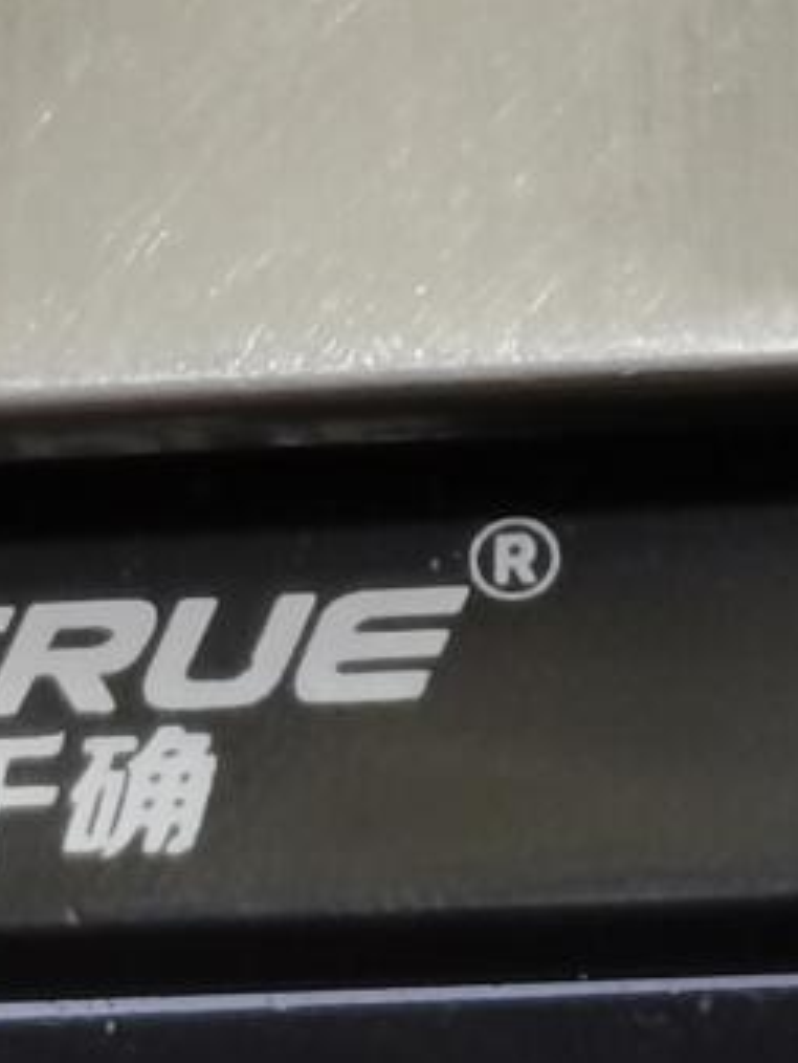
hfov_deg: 4.1
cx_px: 119
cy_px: -670
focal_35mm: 362
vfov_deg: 5.4
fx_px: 11113
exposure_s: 1/100
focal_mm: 5.58
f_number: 1.8
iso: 50
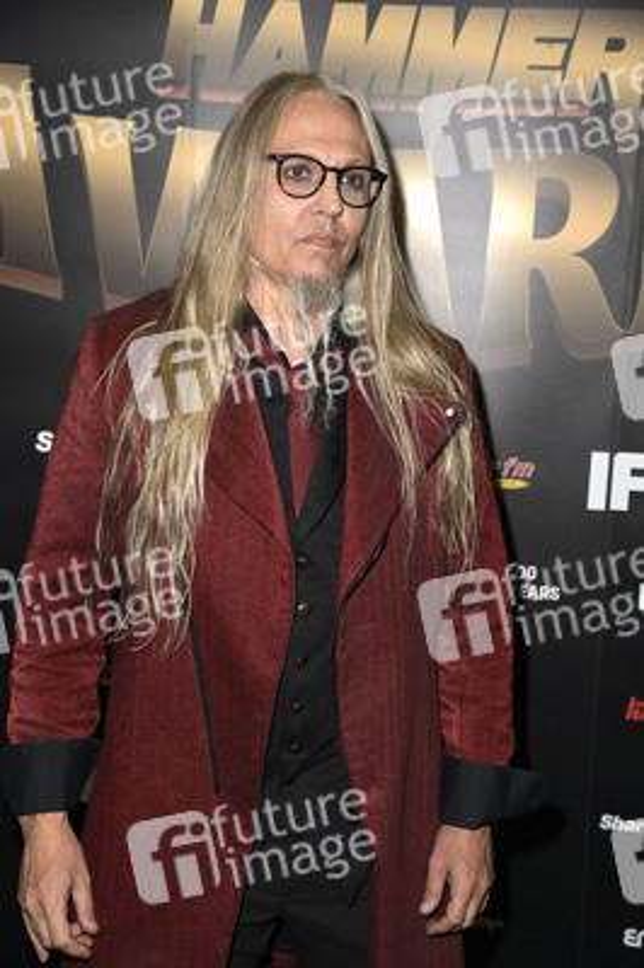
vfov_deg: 34.5
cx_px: 322
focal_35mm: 58
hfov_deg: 23.3
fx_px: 1559
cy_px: 484
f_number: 6.3
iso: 640
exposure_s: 1/125
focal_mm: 58
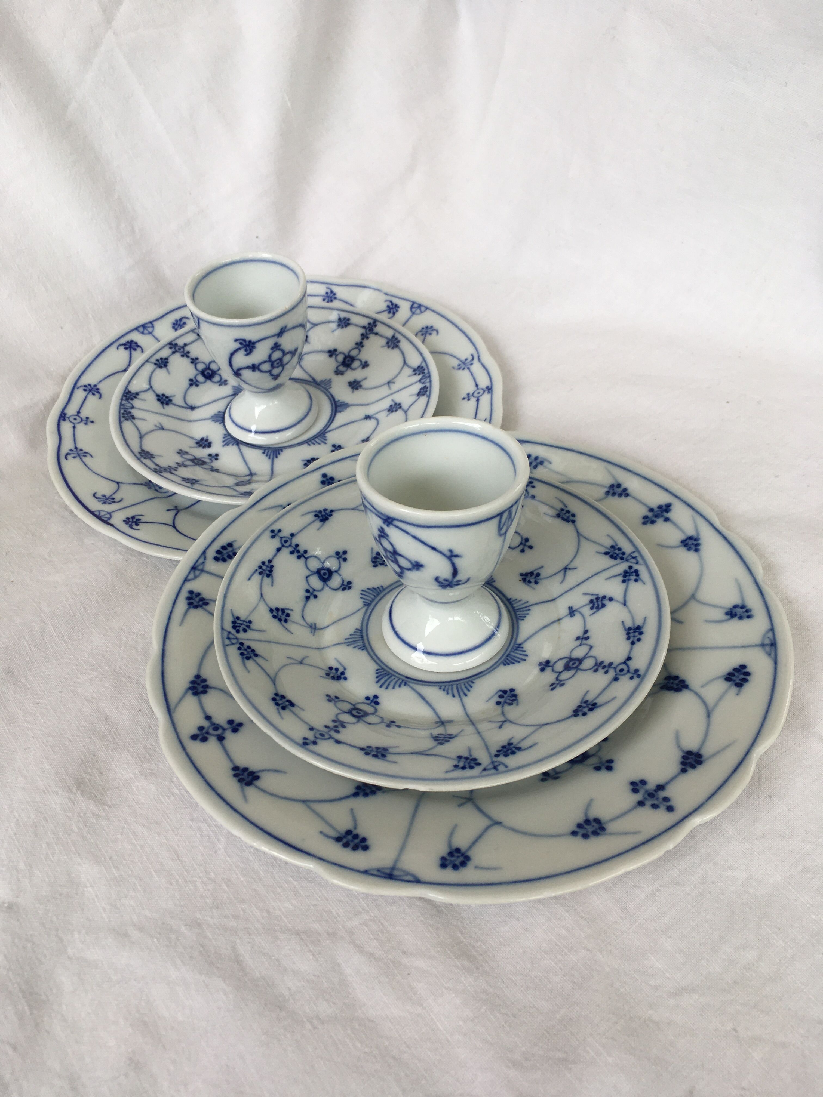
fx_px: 919
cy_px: 548
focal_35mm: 29
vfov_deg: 61.7
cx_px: 412
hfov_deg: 48.2
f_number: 2.2
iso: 25
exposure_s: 1/398
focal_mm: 4.15
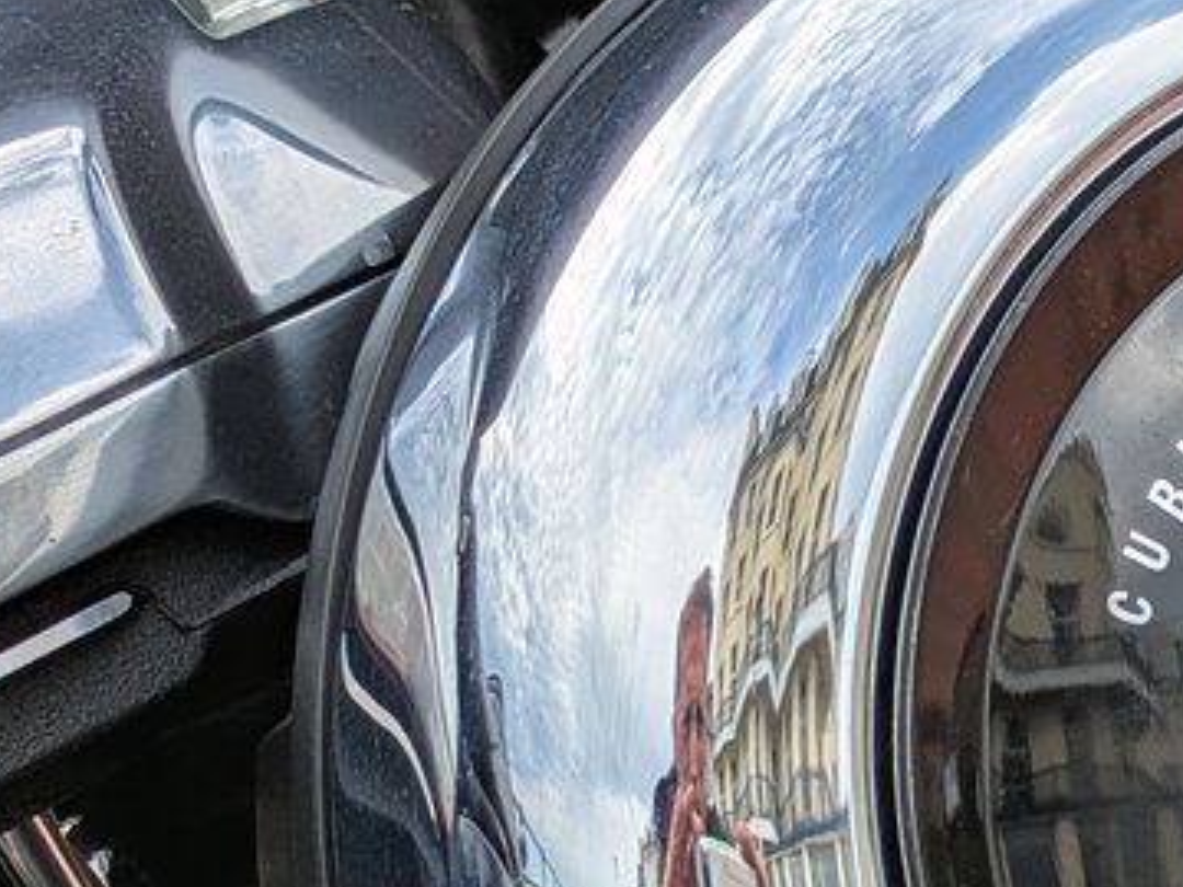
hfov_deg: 17.3
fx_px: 3793
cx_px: 1219
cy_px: 836
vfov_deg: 13.2
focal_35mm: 111
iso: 44
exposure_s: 1/1076
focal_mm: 5.43
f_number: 1.89
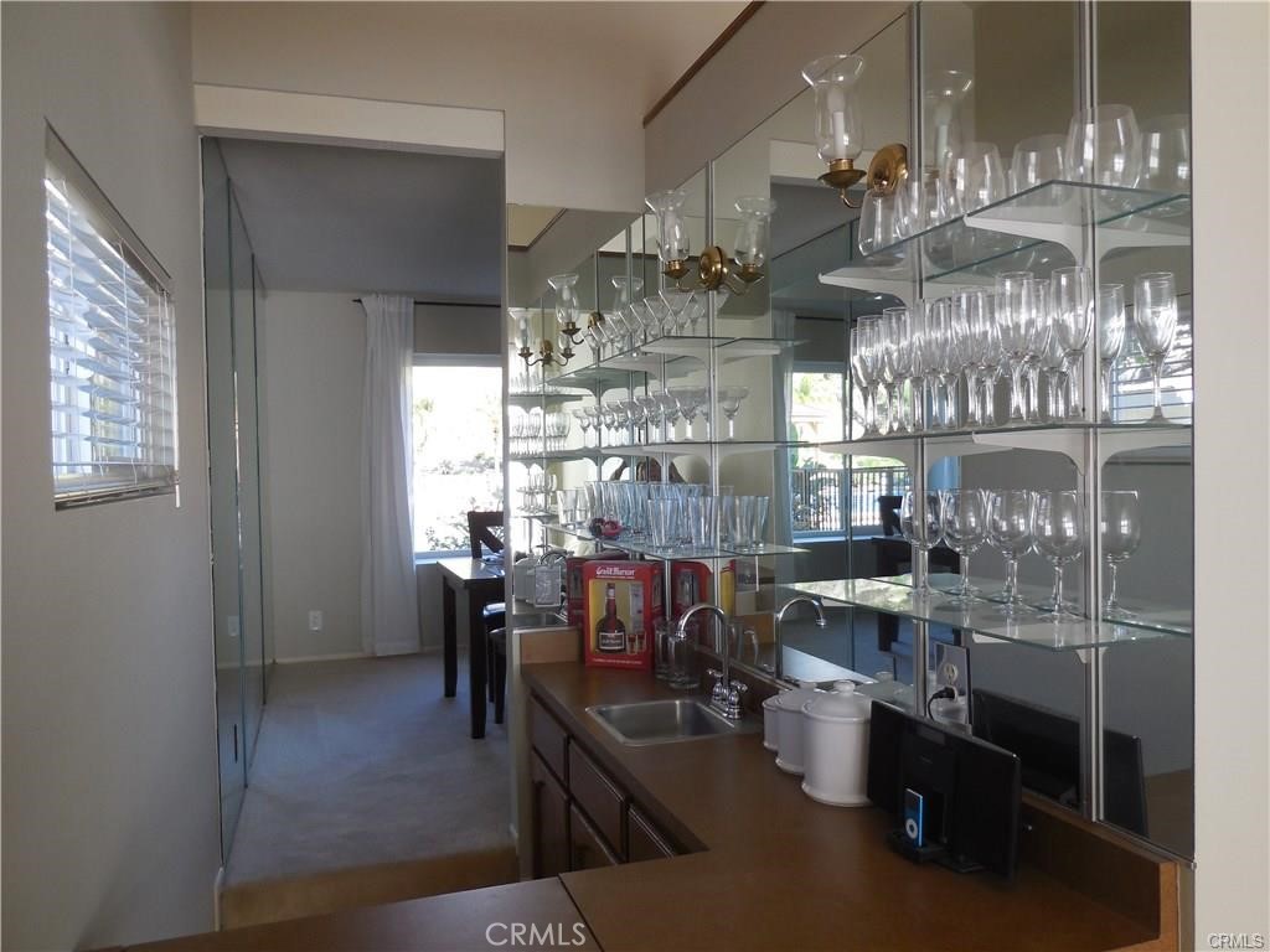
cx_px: 635
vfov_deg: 54.9
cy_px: 476
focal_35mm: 25
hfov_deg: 69.4
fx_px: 917
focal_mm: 4.5
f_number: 3.1
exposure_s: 1/50
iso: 125
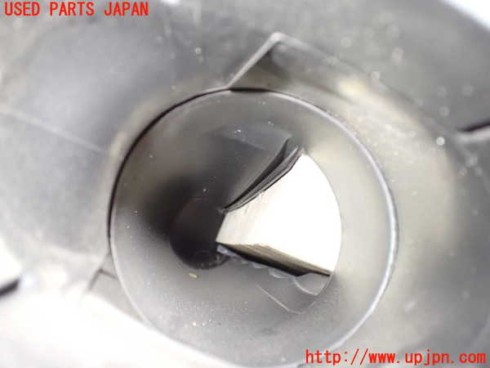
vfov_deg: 46.8
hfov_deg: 60.0
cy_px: 184
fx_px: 425
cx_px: 245
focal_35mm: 30
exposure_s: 1/25
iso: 1600
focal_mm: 5.4
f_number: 2.3
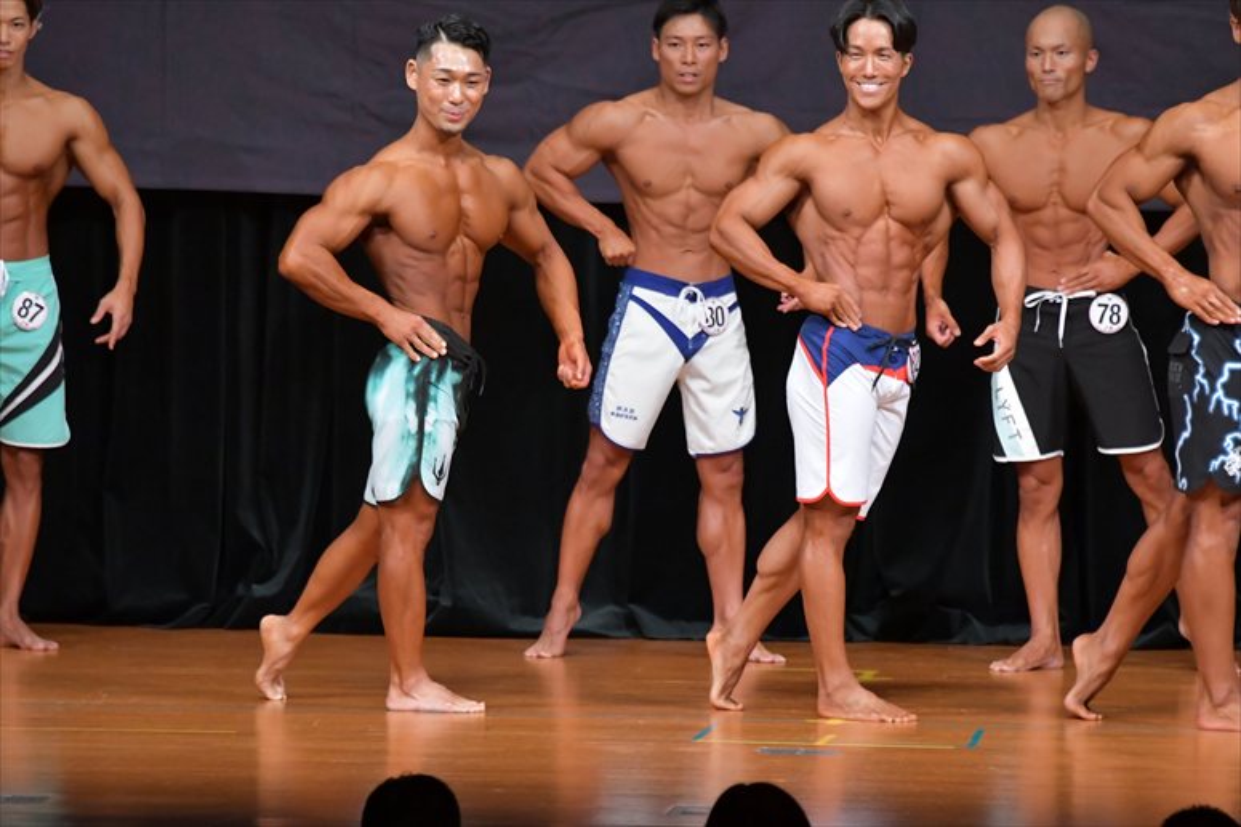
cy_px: 414
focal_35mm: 300
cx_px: 620
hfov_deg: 6.9
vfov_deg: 4.6
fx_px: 10337
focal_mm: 200
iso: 5000
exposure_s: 1/400
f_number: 5.6
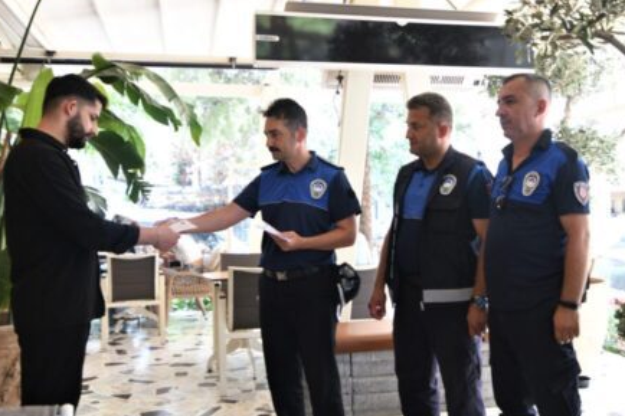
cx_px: 307
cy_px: 211
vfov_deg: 39.9
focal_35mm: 33
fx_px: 573
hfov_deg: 57.2
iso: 400
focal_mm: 28
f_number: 2.8
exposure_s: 1/100
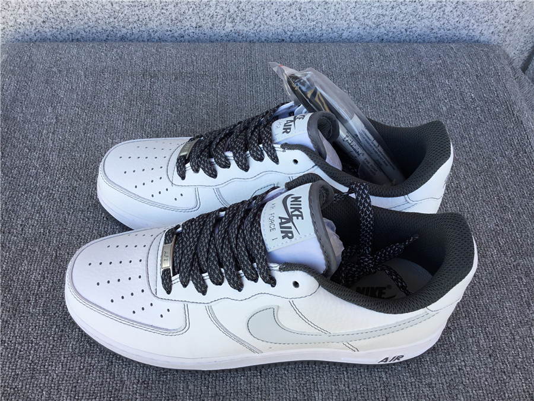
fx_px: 478
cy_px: 200
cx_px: 267
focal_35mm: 31
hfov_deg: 58.4
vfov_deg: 45.4
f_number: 2.4
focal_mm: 3.3
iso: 25
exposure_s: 1/115
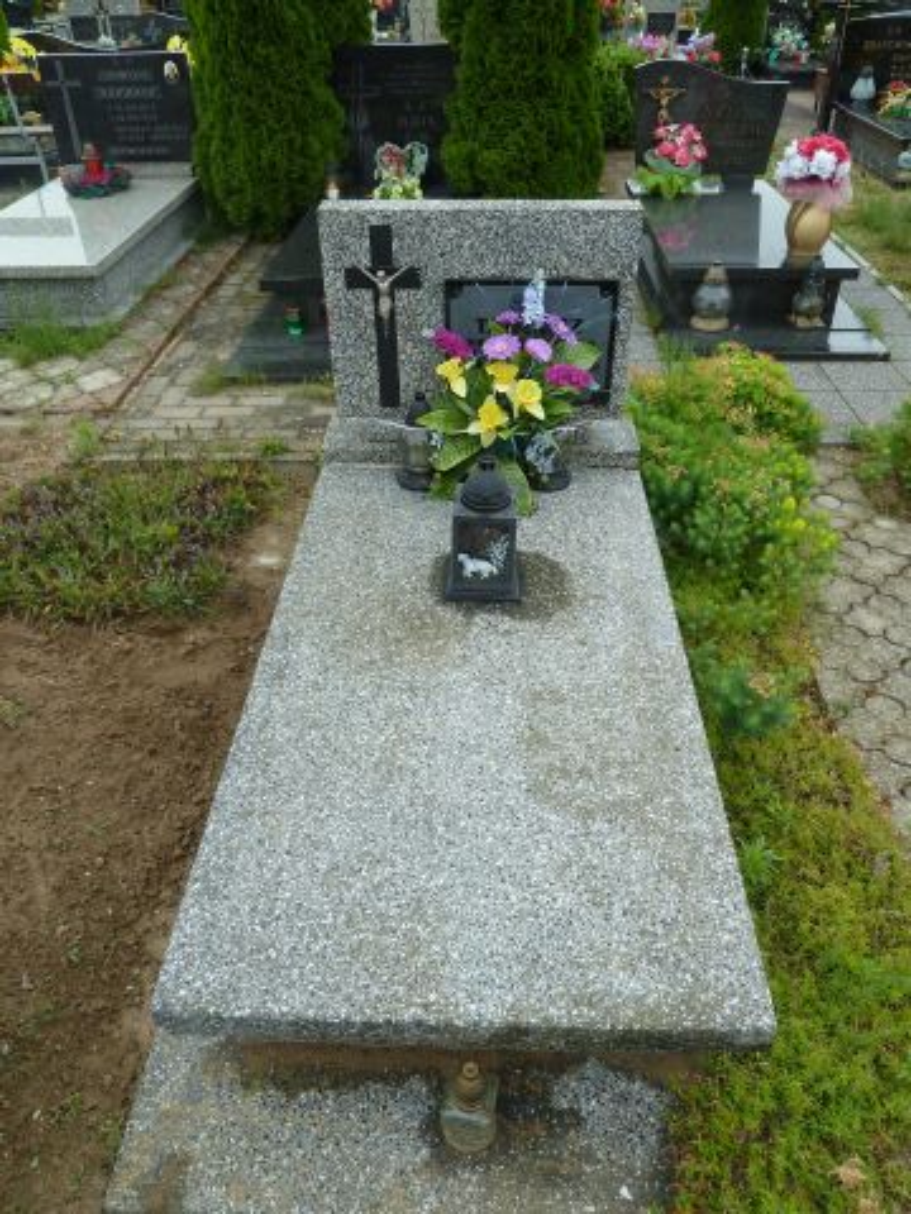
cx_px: 456
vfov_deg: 69.4
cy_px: 607
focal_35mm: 25
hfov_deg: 54.9
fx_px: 877
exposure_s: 1/100
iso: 80
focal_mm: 4.1
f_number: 3.3
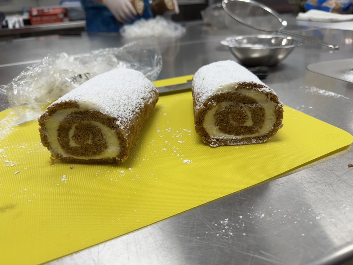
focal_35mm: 24
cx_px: 176
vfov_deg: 56.8
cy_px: 132
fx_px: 245
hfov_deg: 71.6
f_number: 1.78
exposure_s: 1/120
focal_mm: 6.76
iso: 80
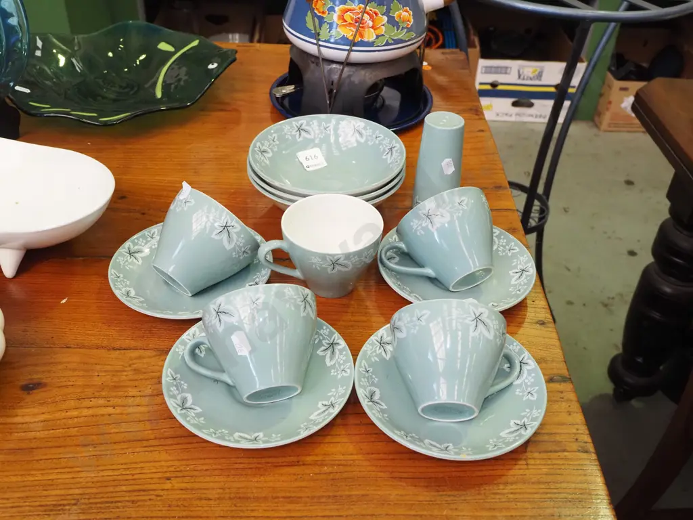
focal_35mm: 36
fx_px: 721
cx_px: 346
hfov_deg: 51.4
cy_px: 260
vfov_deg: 39.7
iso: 2500
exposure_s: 1/160
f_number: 5.6
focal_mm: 18
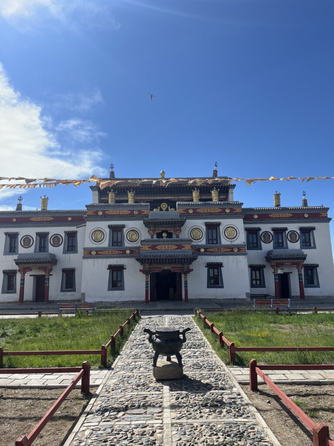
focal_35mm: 26
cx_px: 167
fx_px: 334
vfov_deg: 67.3
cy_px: 223
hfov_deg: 53.1
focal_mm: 5.1
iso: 50
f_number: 1.6
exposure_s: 1/2137
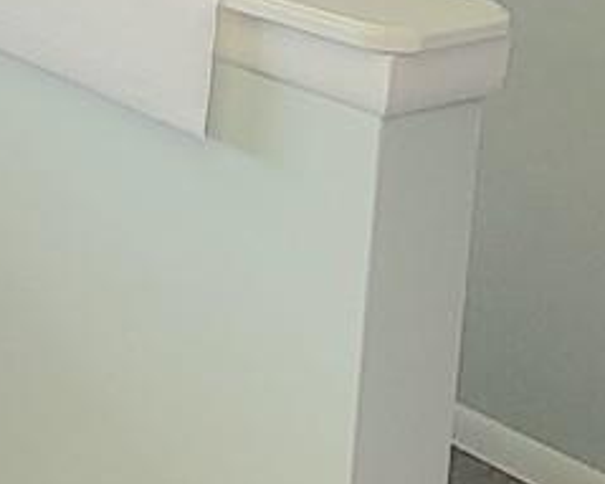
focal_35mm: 85
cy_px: -215
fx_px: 1521
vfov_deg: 16.6
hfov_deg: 18.3
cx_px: -446
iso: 64
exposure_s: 1/60.2
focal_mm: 2.2
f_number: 2.2
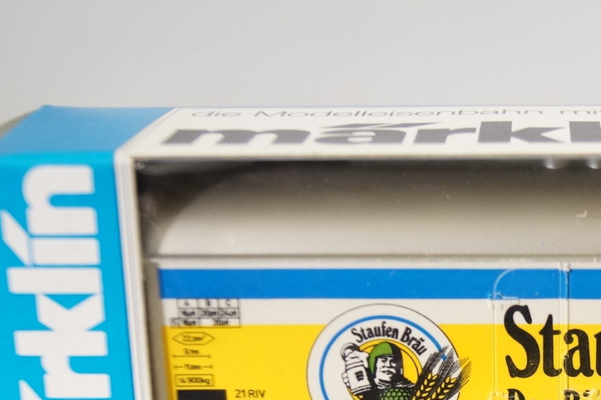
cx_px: 537
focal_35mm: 98
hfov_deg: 20.4
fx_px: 1636
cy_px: 426
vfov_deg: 13.7
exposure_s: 1/160
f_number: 4.5
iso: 800
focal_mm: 28
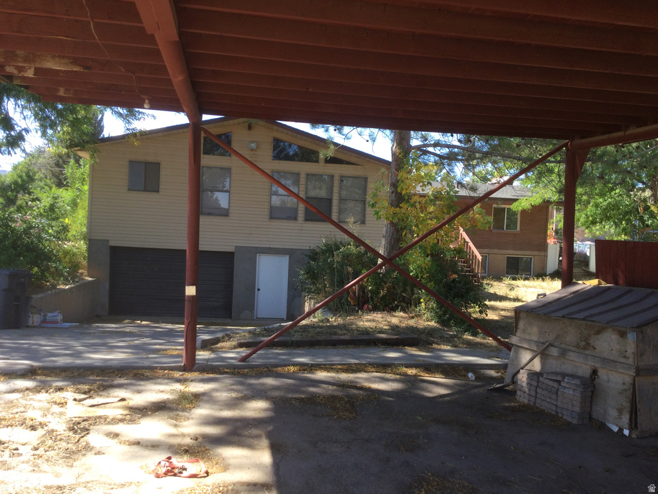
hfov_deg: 58.4
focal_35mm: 31
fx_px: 589
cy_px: 247
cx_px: 329
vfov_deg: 45.4
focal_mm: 3.3
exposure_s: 1/214
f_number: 2.4
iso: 25
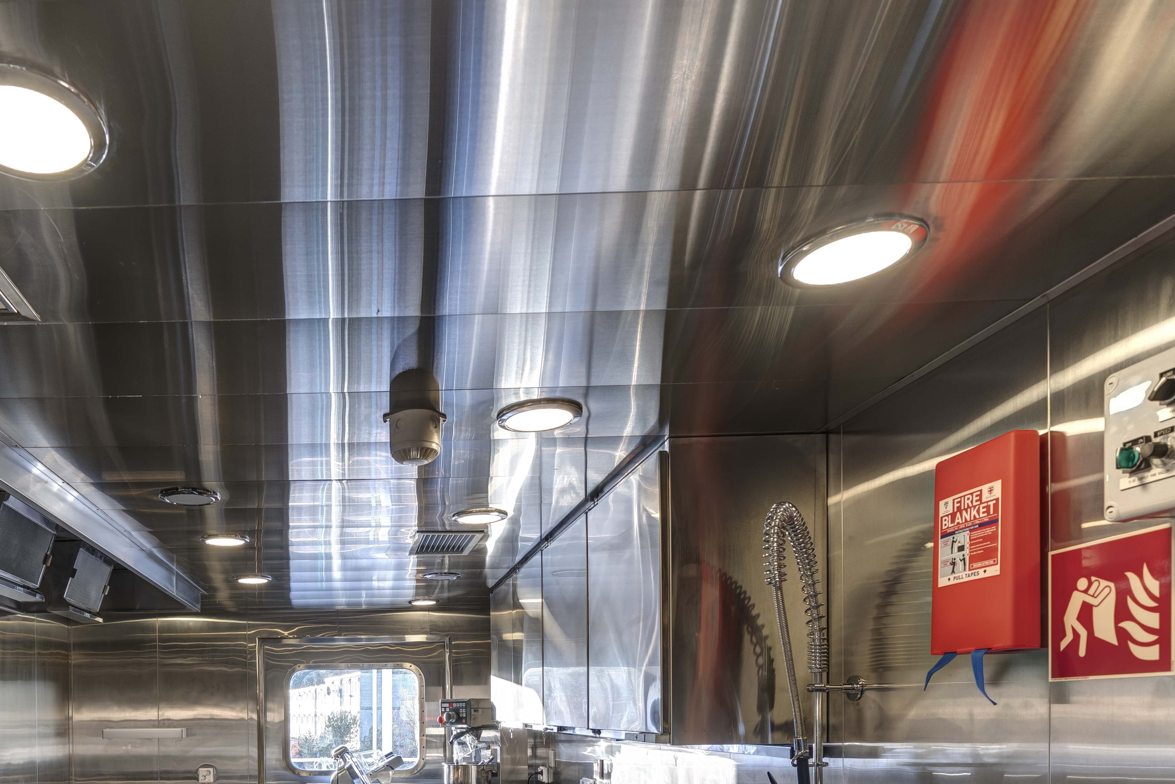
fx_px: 816
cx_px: 332
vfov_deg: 46.2
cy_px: 710
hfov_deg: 68.1
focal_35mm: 25
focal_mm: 12
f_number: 5.6
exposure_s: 1/10
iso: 160
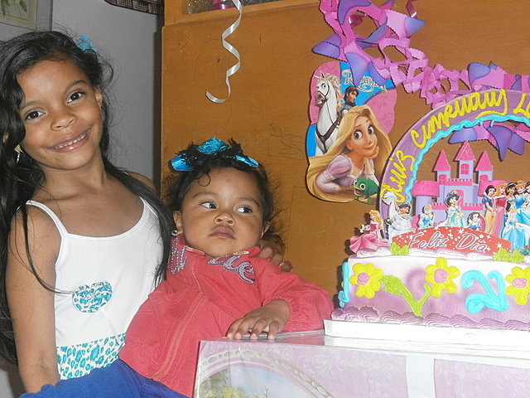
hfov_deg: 30.7
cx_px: 265
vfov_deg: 23.3
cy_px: 199
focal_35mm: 63
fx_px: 965
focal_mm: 11.1
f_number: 4.6
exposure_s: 1/50
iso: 320
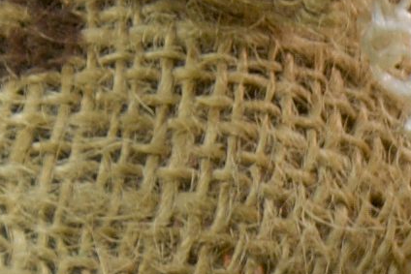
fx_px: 10364
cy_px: 496
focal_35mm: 908
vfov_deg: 1.5
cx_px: 584
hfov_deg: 2.3
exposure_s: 1/3
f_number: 5.6
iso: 200
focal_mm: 85
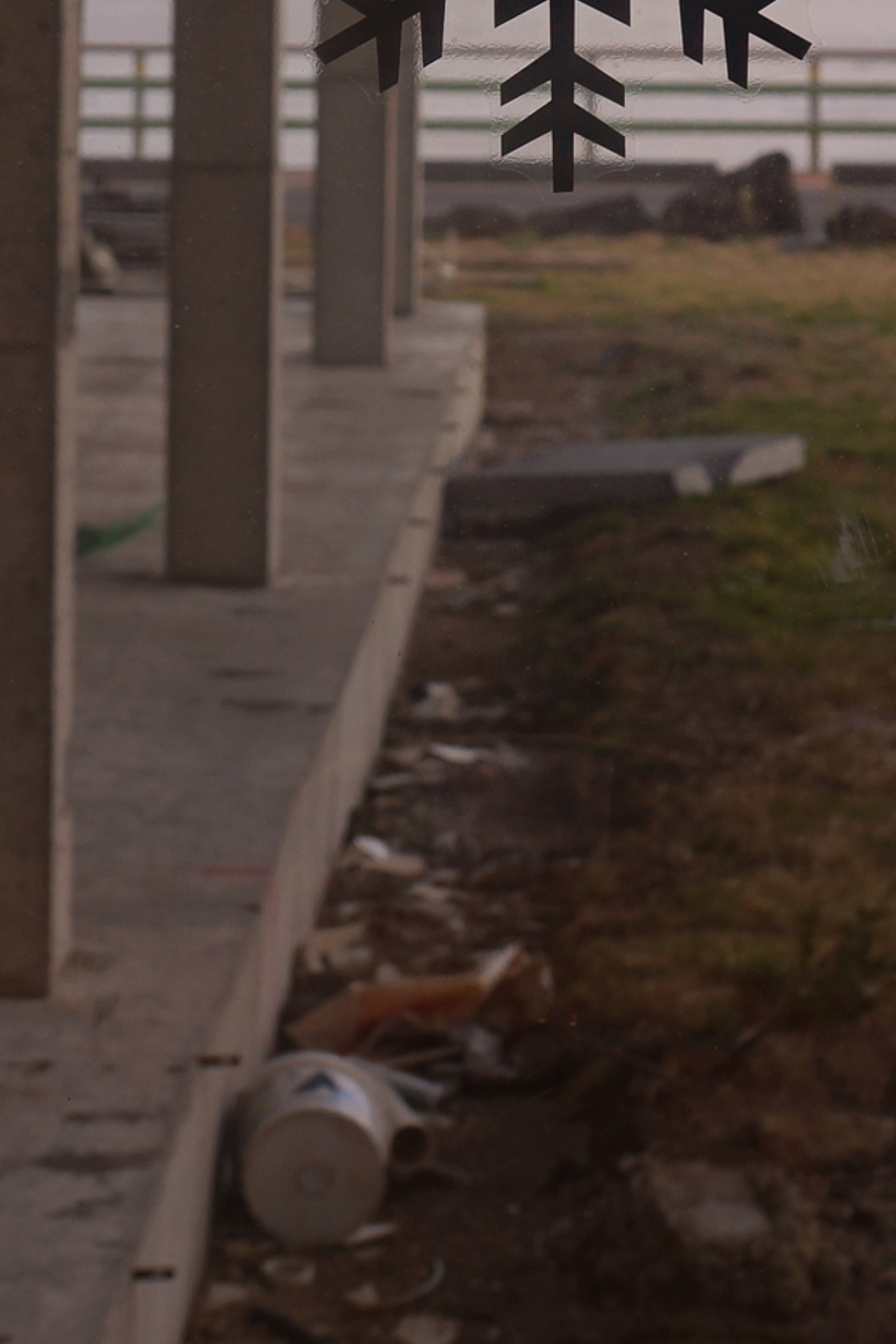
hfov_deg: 11.7
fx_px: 4368
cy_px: -45
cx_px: 524
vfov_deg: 17.1
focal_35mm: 117
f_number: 4
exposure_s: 1/160
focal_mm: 28
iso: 125
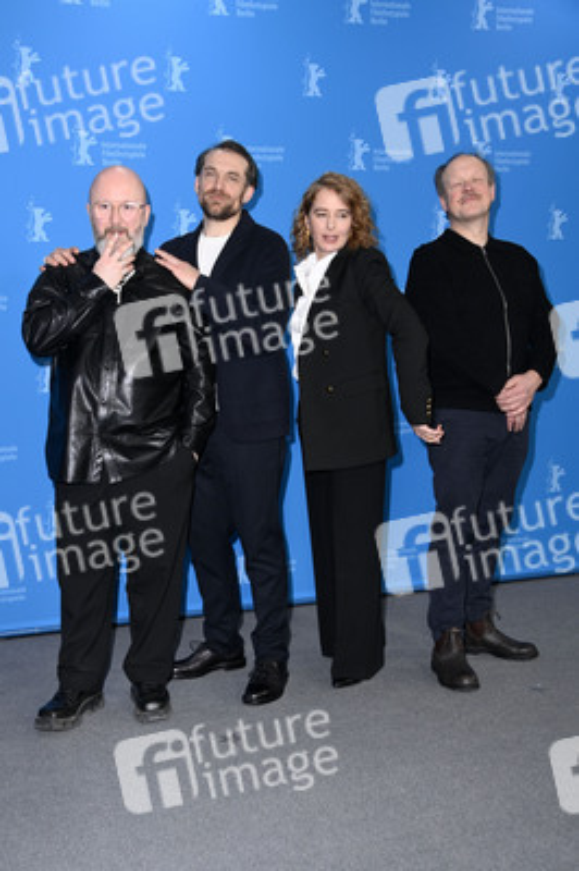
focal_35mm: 36
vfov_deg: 53.2
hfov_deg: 36.8
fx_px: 870
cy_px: 436
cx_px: 290
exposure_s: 1/250
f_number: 5.6
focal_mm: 36
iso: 1000
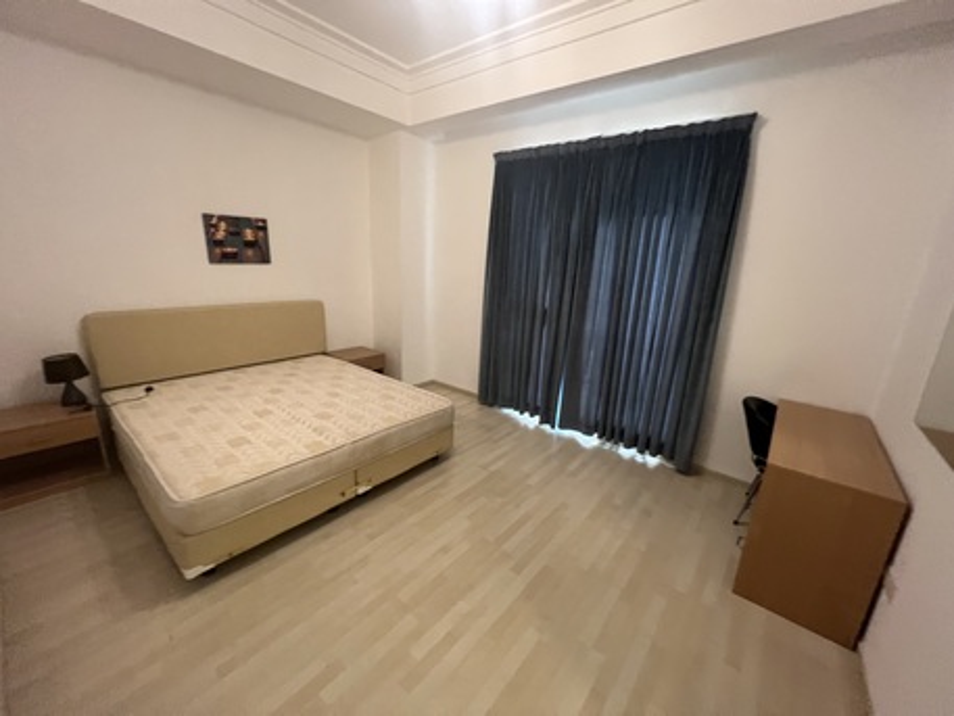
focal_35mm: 13
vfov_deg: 89.9
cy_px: 358
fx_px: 358
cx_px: 477
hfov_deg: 106.2
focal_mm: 1.57
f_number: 1.8
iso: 640
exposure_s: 1/50
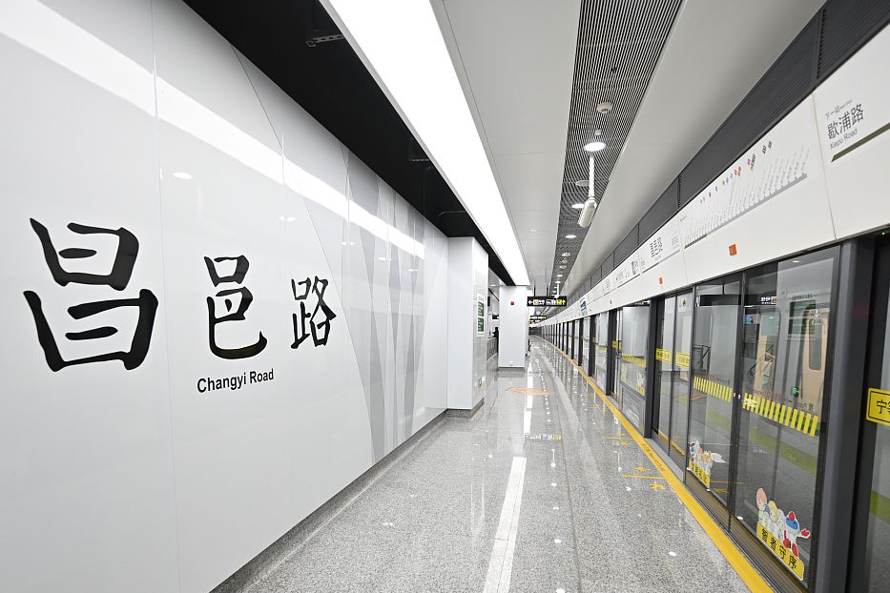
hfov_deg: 90.0
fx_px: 445
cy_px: 370
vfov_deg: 66.4
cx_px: 458
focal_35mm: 18
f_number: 2.8
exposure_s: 1/200
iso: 640
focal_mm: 14
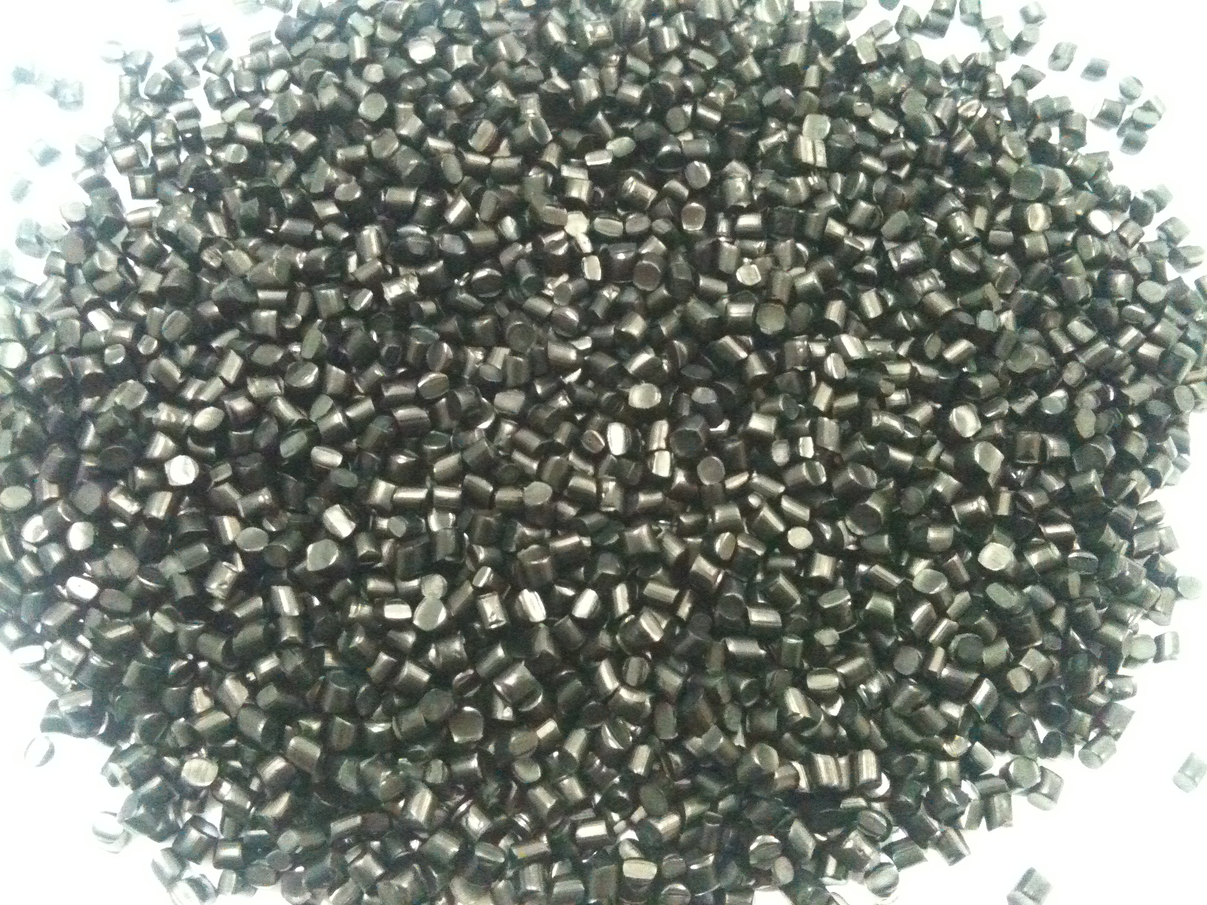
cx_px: 604
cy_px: 452
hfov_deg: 52.6
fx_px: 1220
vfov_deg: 40.7
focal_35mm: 35
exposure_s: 1/10
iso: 800
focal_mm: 3.85
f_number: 2.8
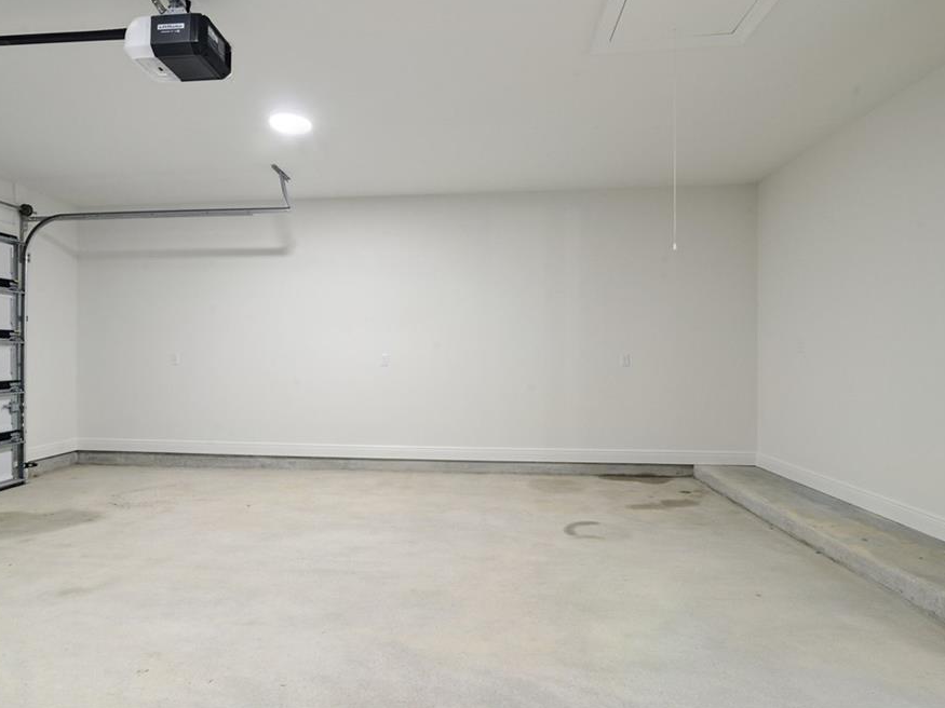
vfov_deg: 71.6
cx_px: 434
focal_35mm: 18
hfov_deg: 87.6
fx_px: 491
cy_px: 346
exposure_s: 1/5
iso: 800
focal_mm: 16
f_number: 11
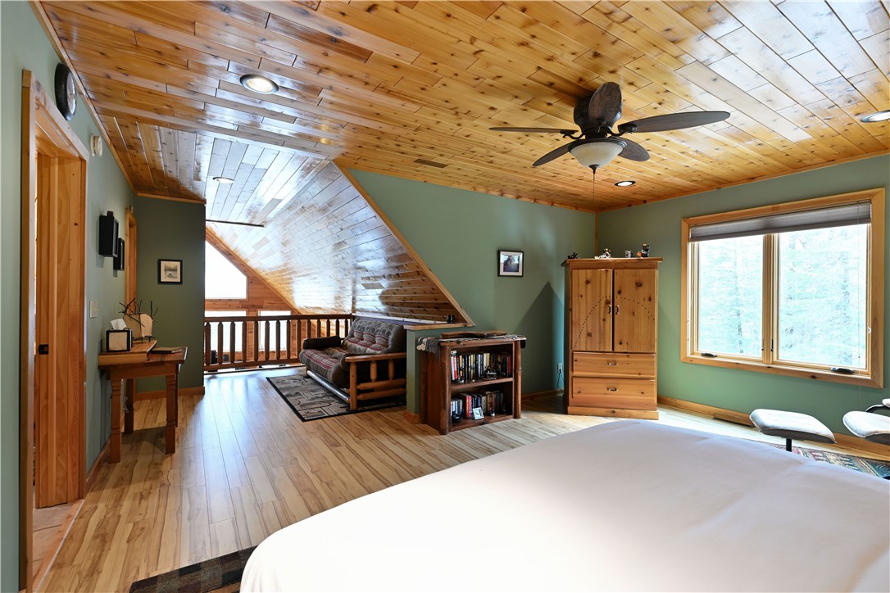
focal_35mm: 16
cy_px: 296
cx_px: 445
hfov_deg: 96.7
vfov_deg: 73.7
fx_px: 396
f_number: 5.6
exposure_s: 1/15
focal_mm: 16
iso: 640
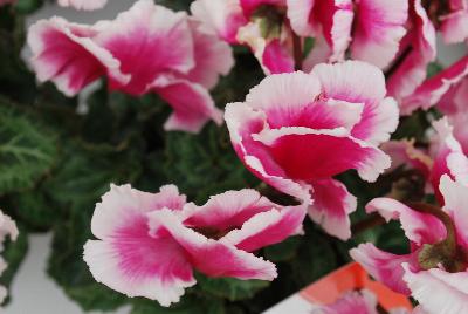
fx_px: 879
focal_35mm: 68
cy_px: 157
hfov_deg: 29.8
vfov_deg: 20.2
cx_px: 234
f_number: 8
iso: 180
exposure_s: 1/60
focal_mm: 45
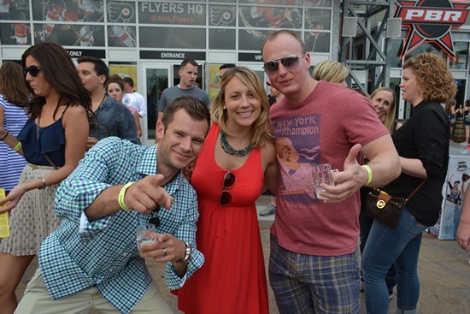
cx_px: 235
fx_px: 353
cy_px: 157
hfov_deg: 67.4
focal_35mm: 27
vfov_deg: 48.0
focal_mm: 18
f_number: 5.6
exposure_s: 1/125
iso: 220
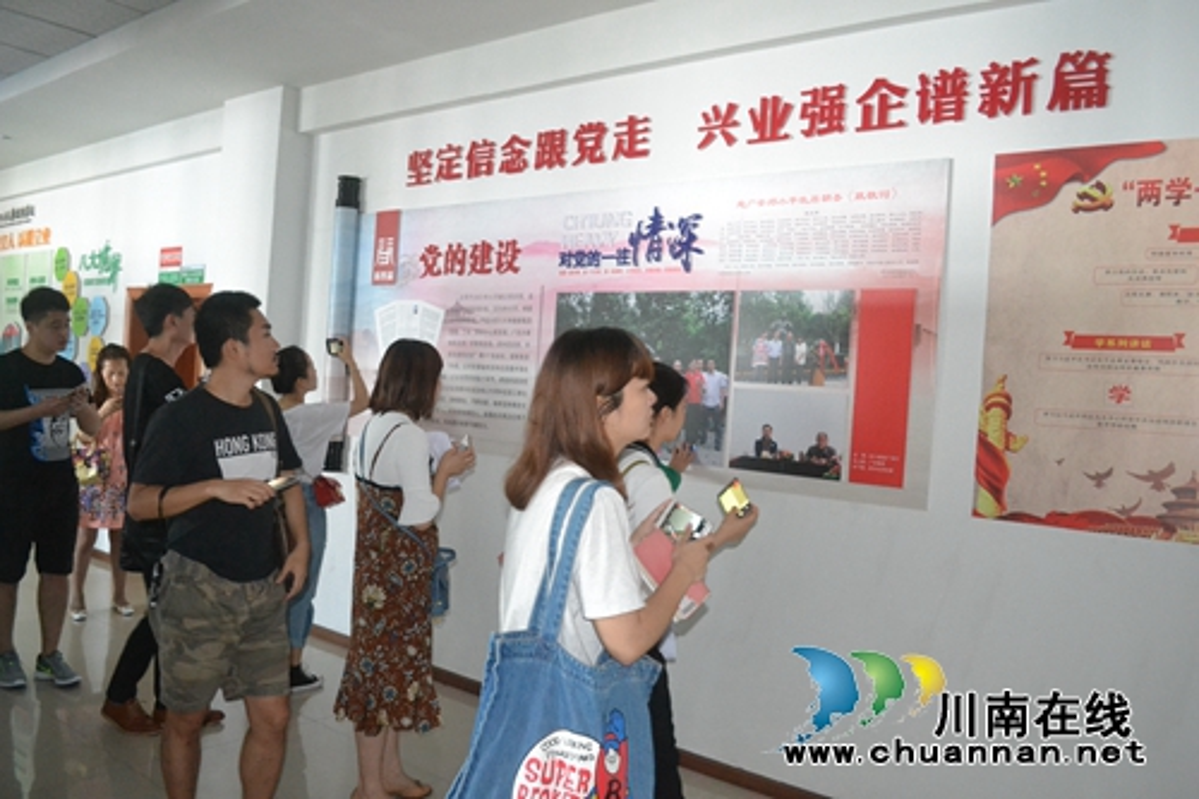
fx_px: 899
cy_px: 400
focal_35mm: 27
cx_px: 600
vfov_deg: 47.9
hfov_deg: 67.4
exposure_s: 1/60
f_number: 3.5
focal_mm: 18
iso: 3200
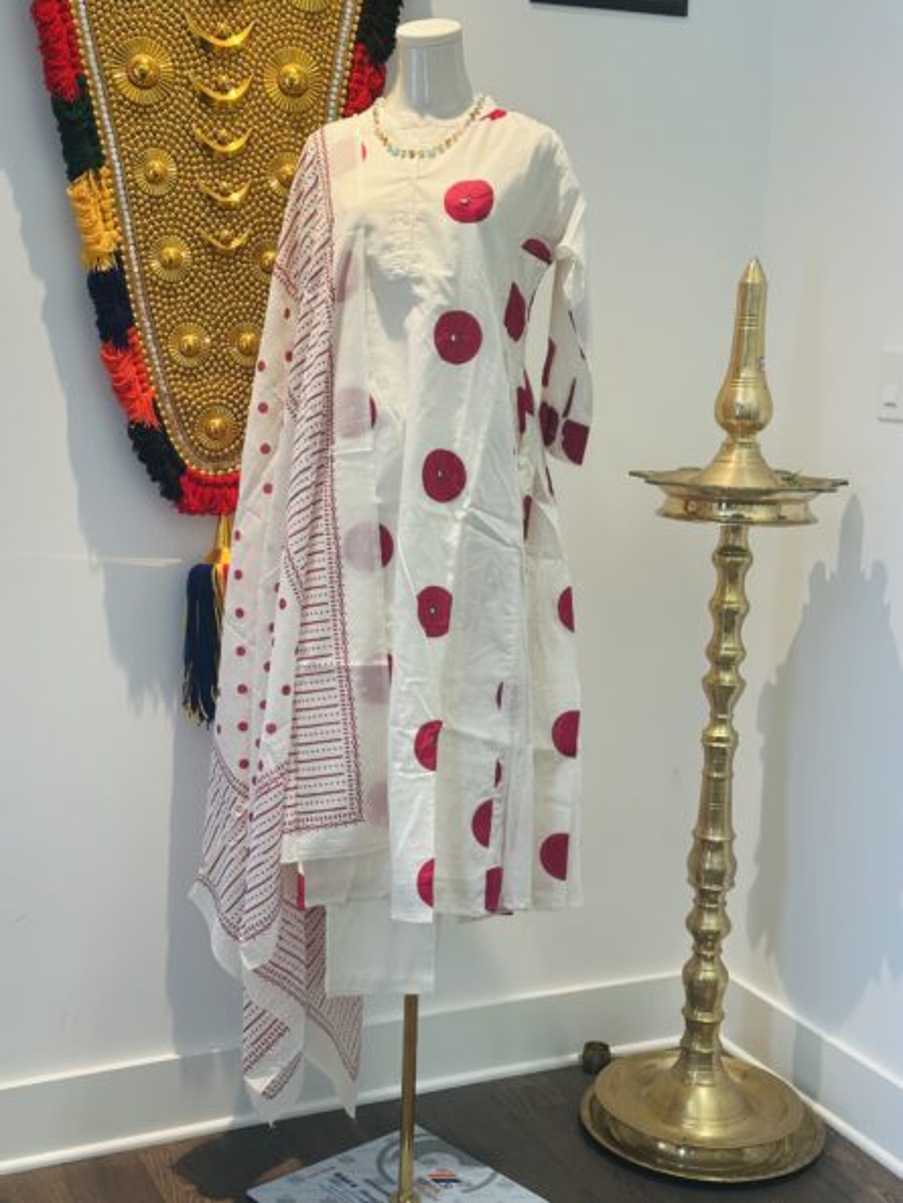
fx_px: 1669
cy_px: 602
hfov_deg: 30.3
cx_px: 452
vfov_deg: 39.6
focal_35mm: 48
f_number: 1.78
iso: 125
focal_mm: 6.86
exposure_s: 1/60
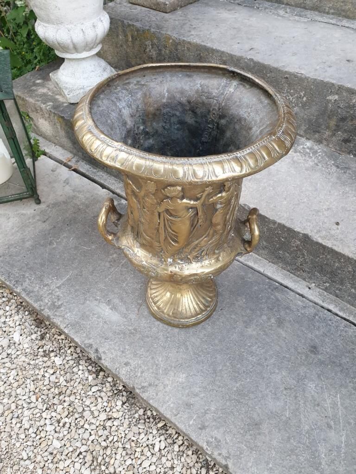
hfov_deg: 53.1
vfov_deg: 67.3
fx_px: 357
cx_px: 178
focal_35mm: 26
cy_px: 237
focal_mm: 4.3
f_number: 2.4
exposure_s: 1/50
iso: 125
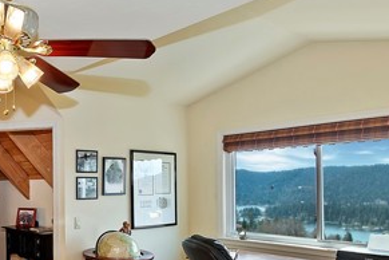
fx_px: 357
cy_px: 192
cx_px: 39
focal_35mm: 33
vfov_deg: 39.0
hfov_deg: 50.7
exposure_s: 1/30
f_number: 8
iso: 360
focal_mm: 10
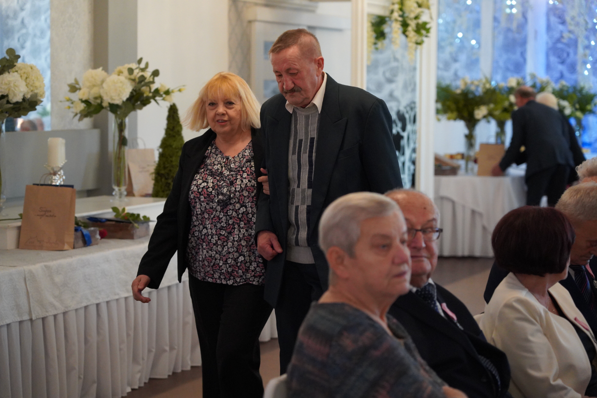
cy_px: 199
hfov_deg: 22.4
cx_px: 298
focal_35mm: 91
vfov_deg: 15.0
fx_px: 1509
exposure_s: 1/160
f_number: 4
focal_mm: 91
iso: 8000
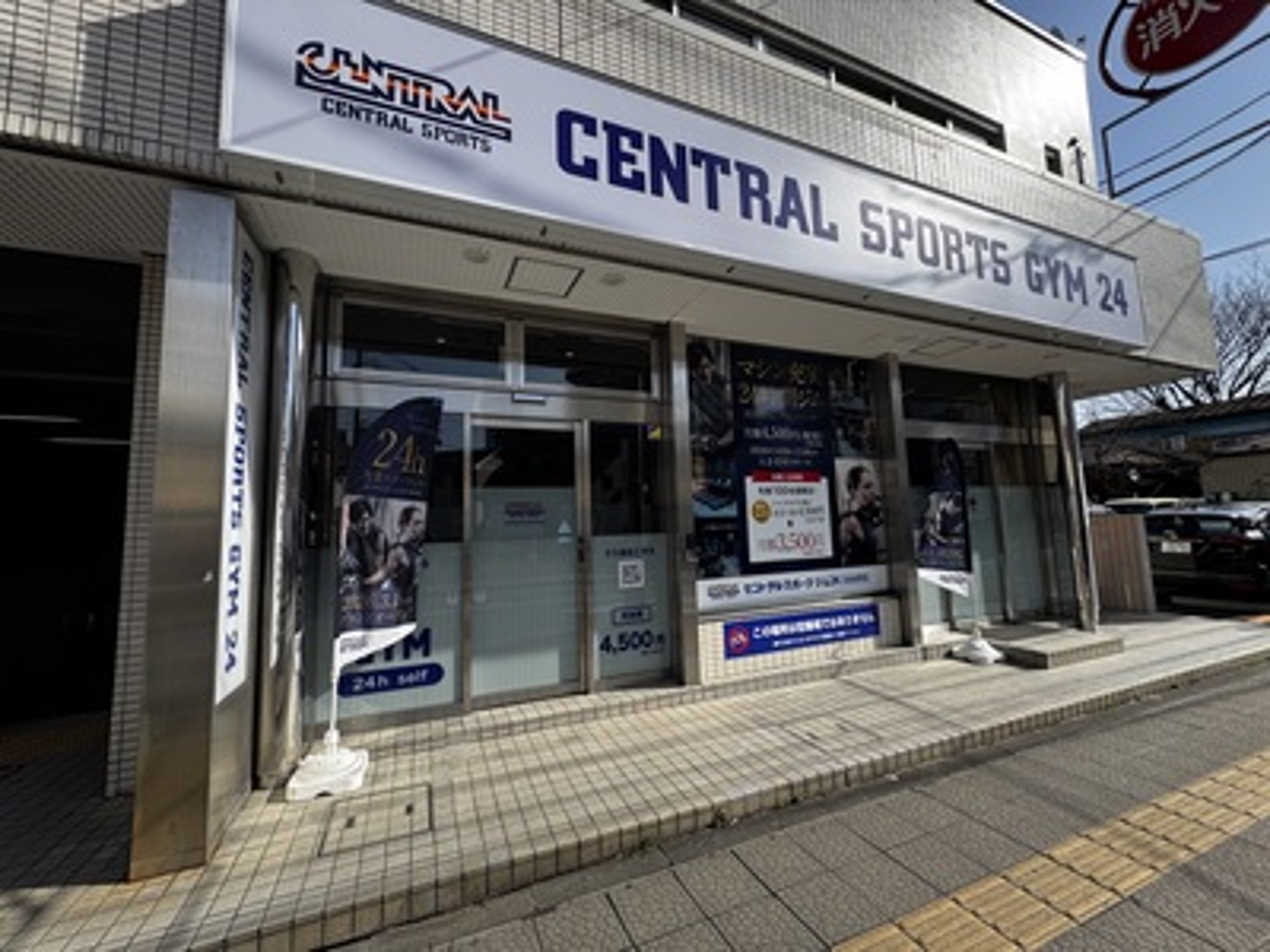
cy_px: 476
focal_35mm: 14
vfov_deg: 85.7
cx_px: 635
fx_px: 514
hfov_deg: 102.1
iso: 50
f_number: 2.2
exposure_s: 1/779
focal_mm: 2.22
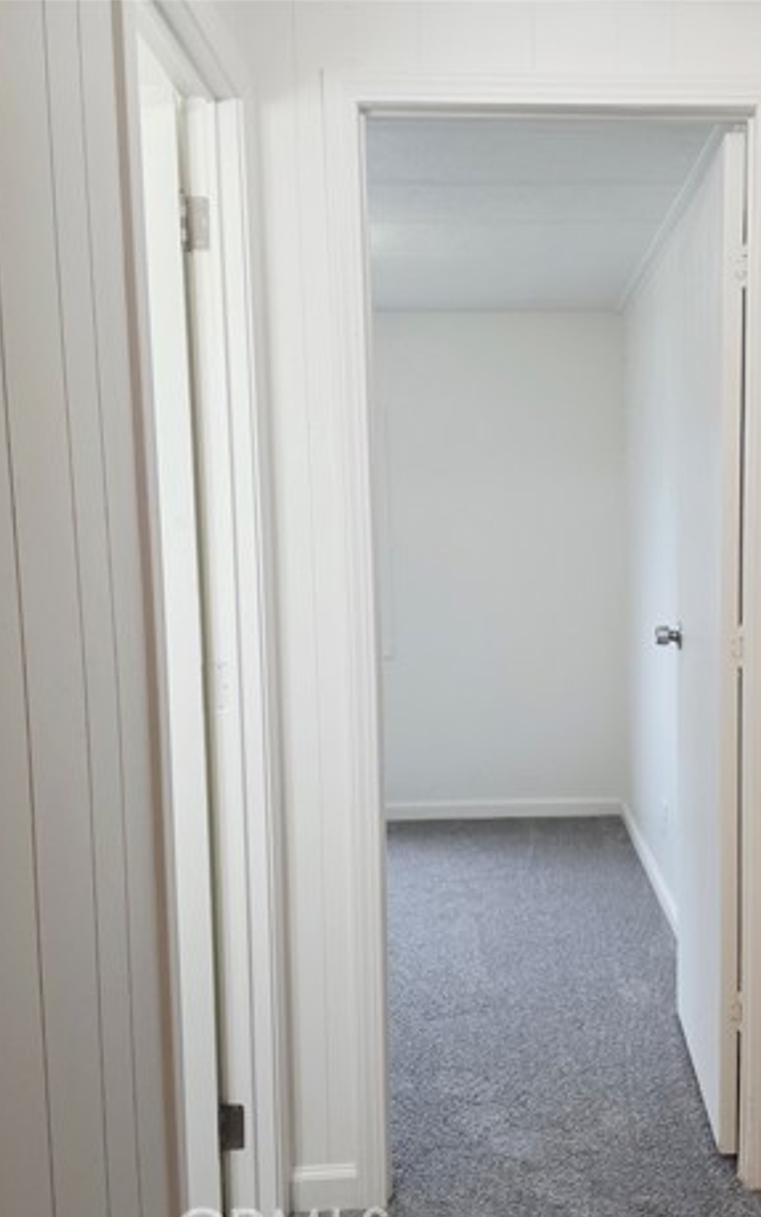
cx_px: 536
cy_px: 634
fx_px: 1128
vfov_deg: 56.7
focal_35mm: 34
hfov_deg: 36.7
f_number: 1.7
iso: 320
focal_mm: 6.3
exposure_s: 1/120
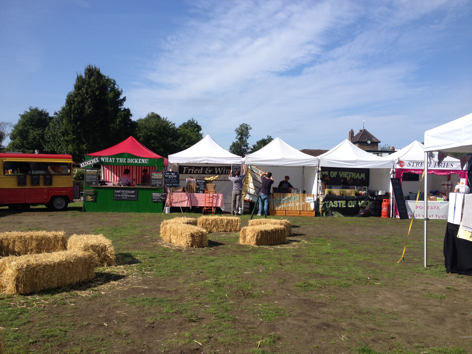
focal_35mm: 35
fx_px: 477
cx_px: 236
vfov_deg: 40.7
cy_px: 177
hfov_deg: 52.6
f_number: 2.4
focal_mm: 4.28
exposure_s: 1/1623
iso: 50
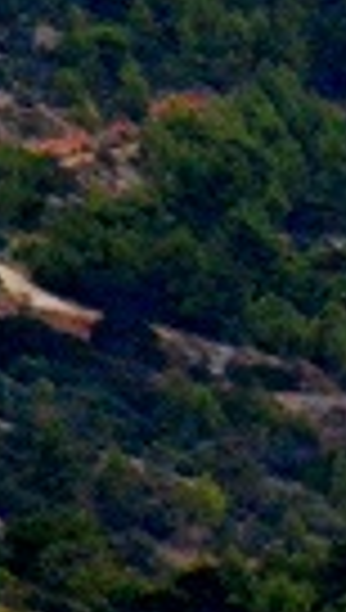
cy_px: -245
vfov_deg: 1.0
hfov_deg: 0.5
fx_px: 36433
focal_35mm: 2245
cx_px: 1750
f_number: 5.3
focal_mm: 195
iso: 5000
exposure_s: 1/6400
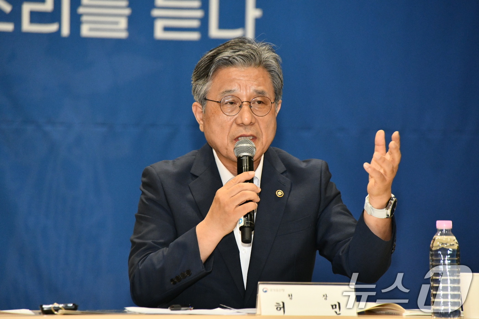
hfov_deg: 9.8
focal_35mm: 210
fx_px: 2794
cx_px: 240
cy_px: 160
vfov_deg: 6.5
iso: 4000
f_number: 6.3
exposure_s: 1/160
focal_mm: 210
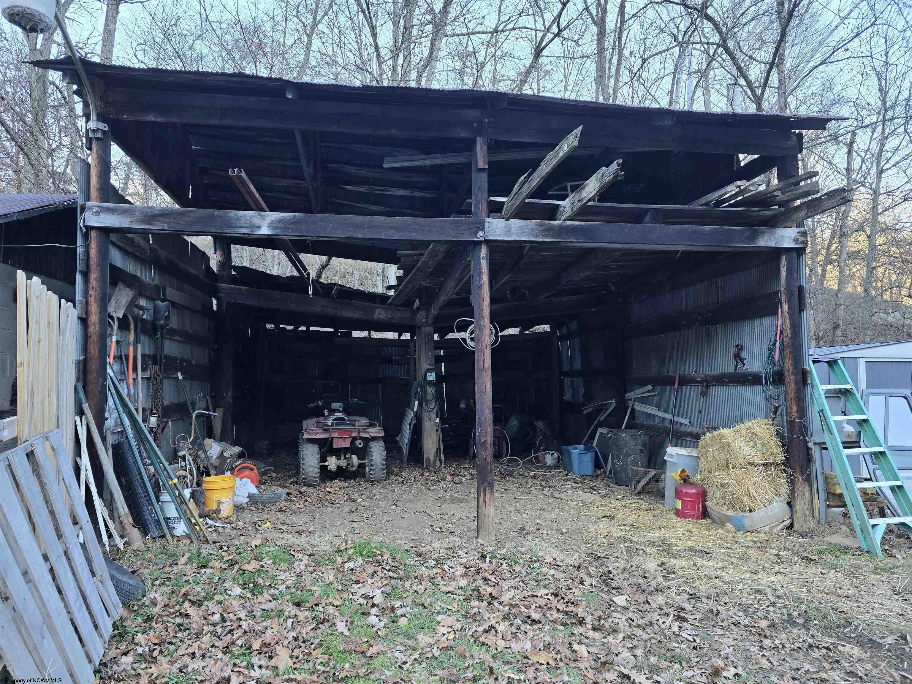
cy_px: 342
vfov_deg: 58.9
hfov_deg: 73.9
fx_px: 606
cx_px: 456
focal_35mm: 23
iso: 64
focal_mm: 6.3
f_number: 1.7
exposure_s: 1/182
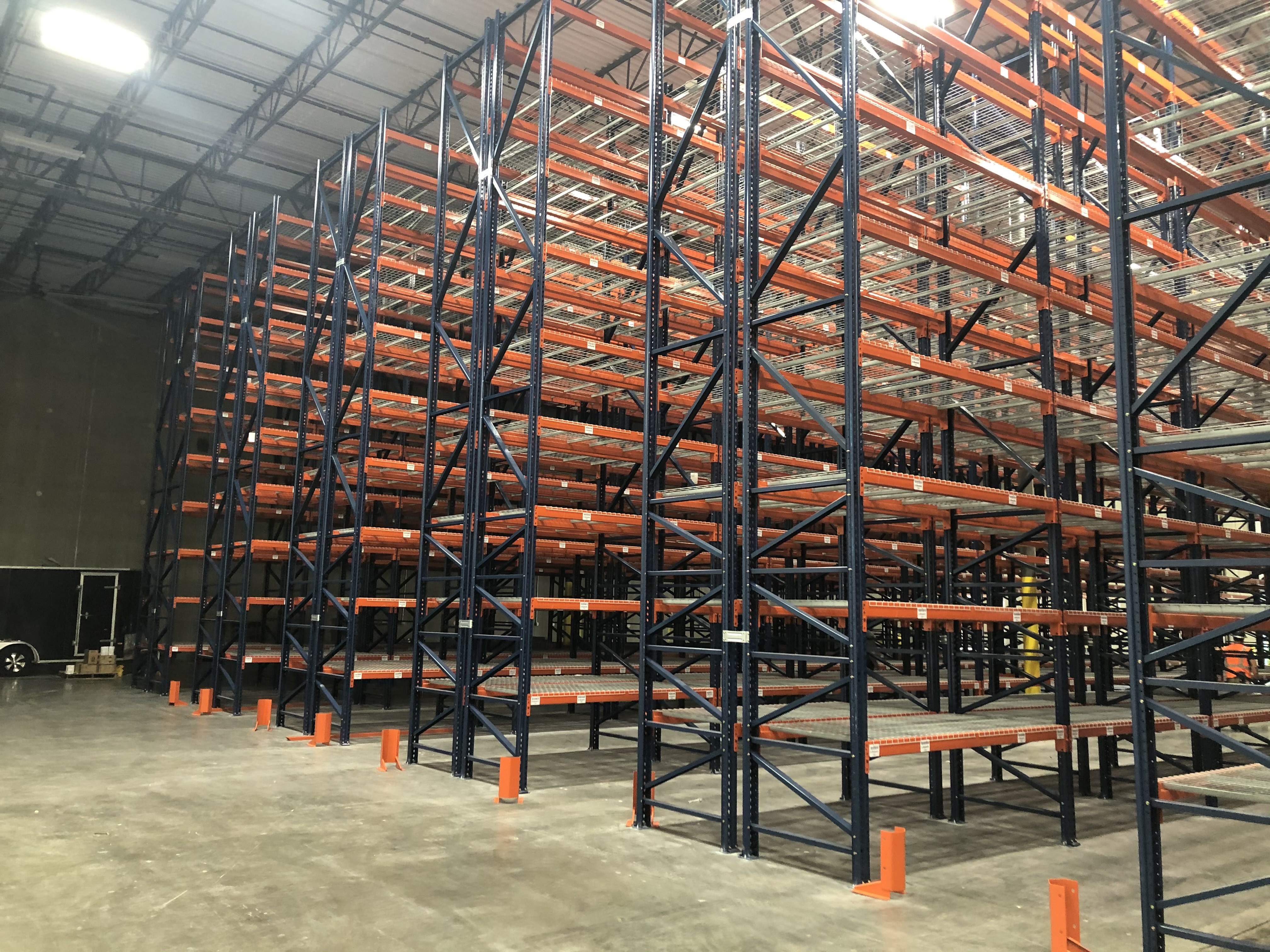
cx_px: 635
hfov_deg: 63.4
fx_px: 1027
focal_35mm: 28
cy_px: 476
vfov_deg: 49.7
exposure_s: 1/15
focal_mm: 3.99
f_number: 1.8
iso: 50
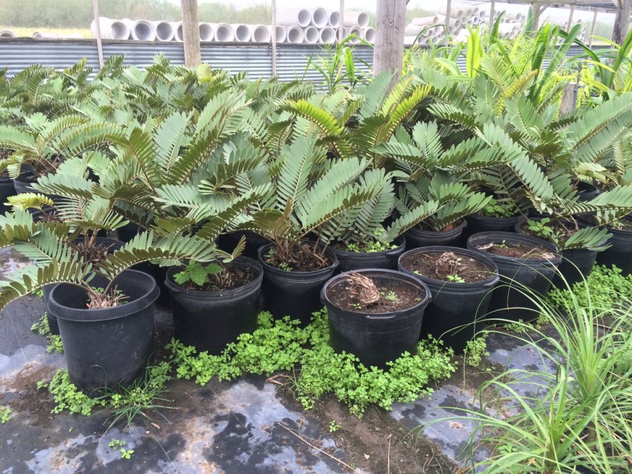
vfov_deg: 48.2
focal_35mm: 29
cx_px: 316
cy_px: 237
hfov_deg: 61.7
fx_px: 529
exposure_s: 1/120
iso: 64
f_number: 2.2
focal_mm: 4.15
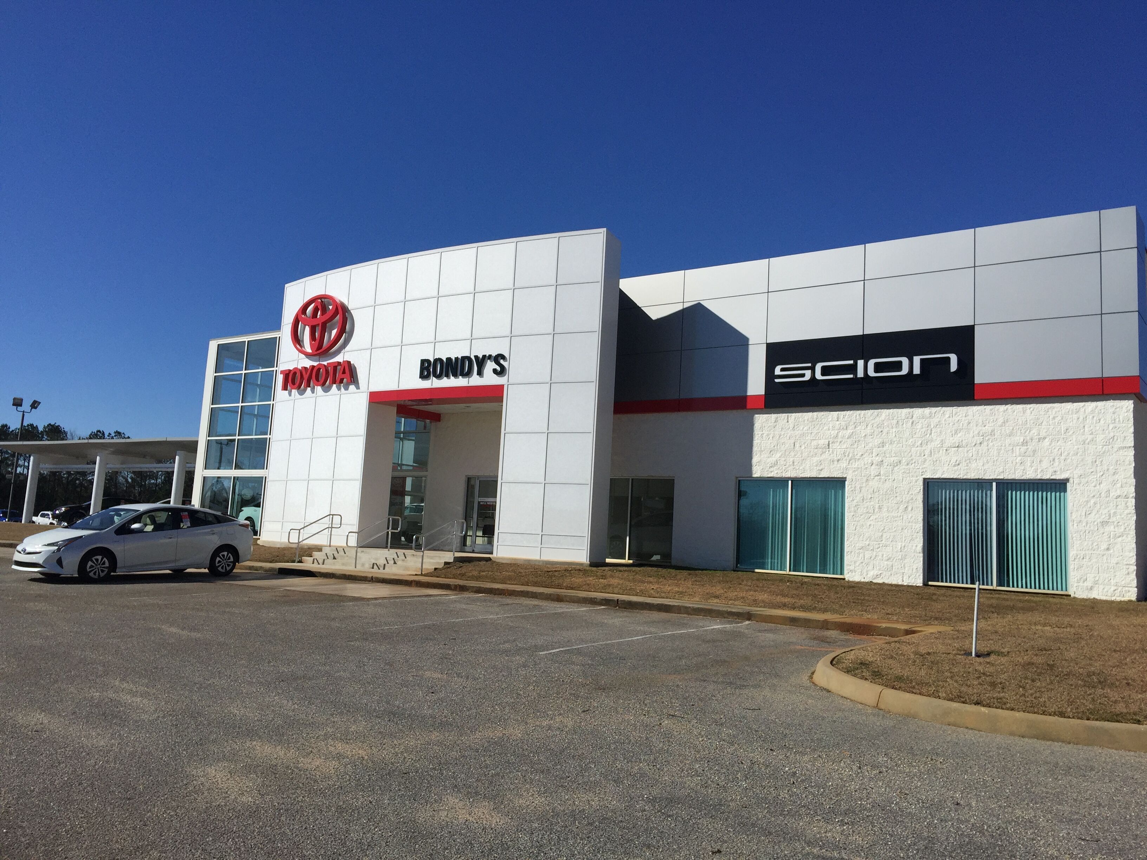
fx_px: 961
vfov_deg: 48.2
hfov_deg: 61.7
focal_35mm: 29
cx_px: 574
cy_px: 430
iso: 32
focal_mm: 4.15
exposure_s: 1/5650
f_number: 2.2
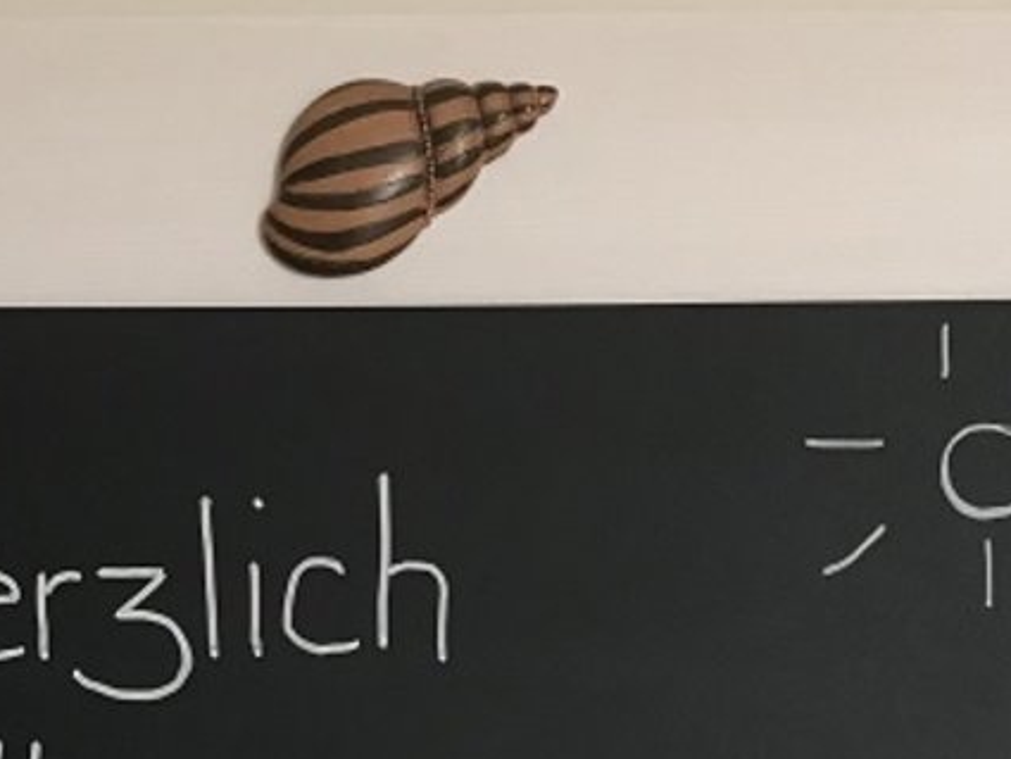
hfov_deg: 24.6
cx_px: 388
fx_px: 2308
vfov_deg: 18.2
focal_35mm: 79
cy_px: 757
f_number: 1.8
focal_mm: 3.99
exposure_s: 1/33
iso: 40
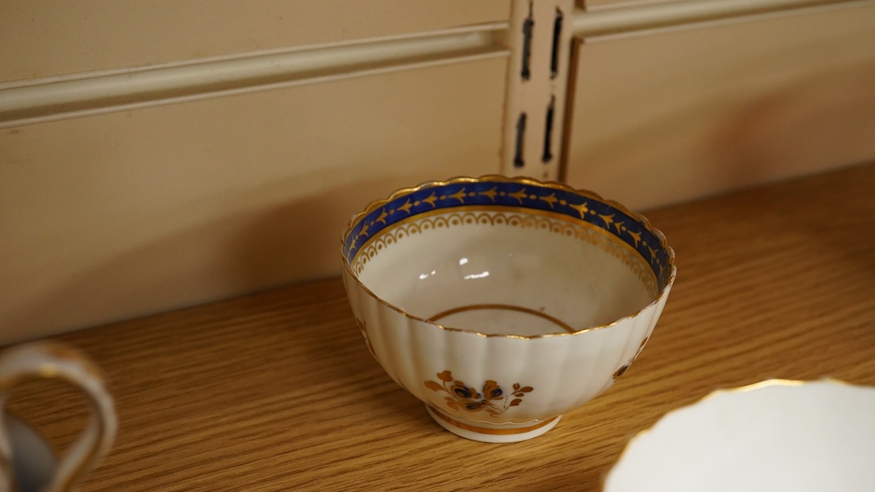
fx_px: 1113
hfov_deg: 42.9
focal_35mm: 48
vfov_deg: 24.9
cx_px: 432
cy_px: 294
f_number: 8
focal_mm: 30
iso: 2500
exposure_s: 1/160
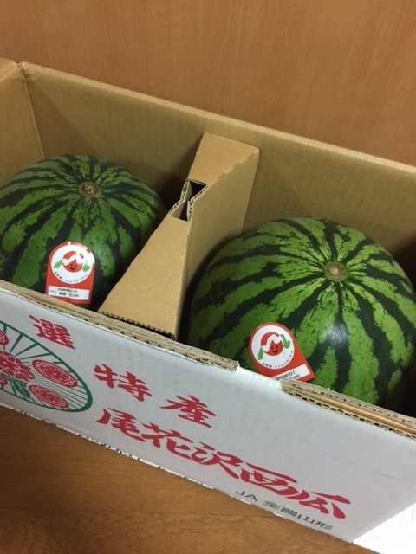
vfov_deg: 61.7
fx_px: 465
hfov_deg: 48.2
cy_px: 277
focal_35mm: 29
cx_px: 208
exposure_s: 1/15
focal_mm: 4.15
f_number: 2.2
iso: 100
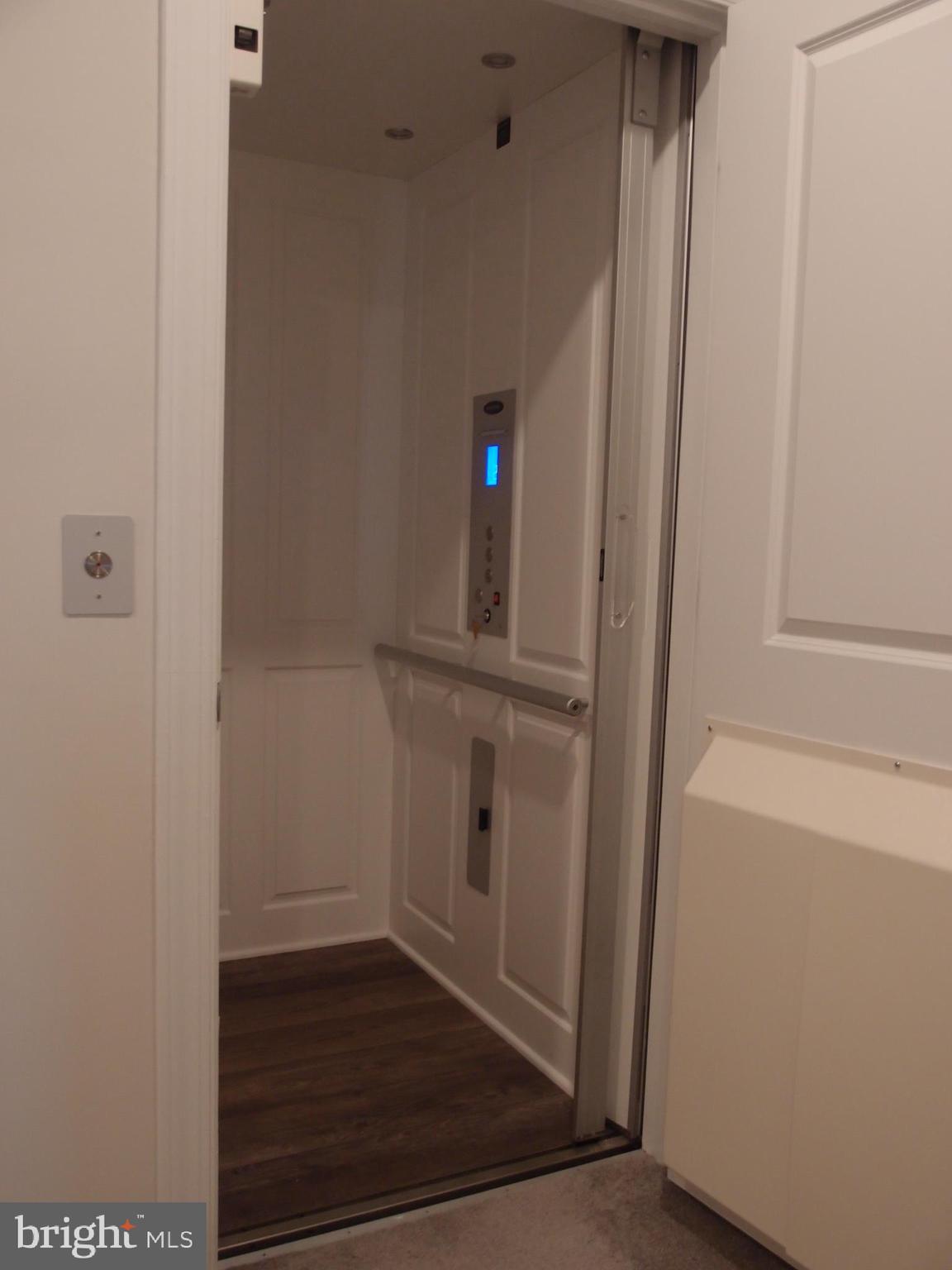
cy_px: 635
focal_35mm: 30
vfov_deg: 60.0
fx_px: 1100
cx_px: 476
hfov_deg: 46.8
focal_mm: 6.48
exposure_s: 1/50
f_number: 1.9
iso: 200
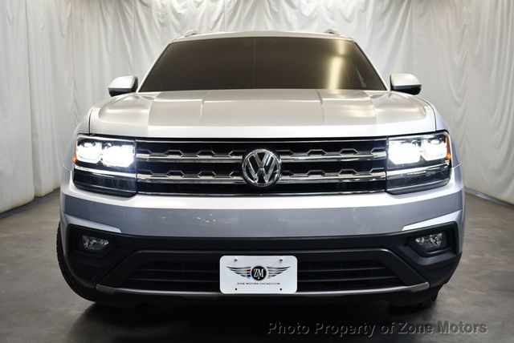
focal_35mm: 36
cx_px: 257
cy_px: 172
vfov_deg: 36.9
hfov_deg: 53.1
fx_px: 514
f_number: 3.5
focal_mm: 18
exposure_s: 1/160
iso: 800
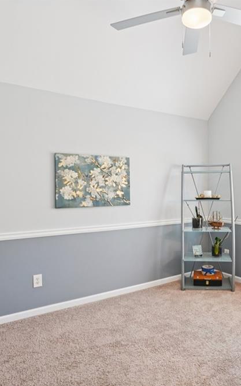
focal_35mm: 25
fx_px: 263
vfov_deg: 72.6
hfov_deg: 47.7
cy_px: 194
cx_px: 176
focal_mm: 16
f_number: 8
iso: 400
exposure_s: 1/15
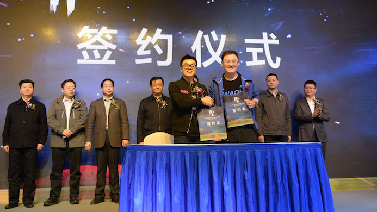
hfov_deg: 55.3
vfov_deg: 32.8
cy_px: 87
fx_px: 360
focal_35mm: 36
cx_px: 190
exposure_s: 1/100
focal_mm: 34
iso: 250
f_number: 4.5
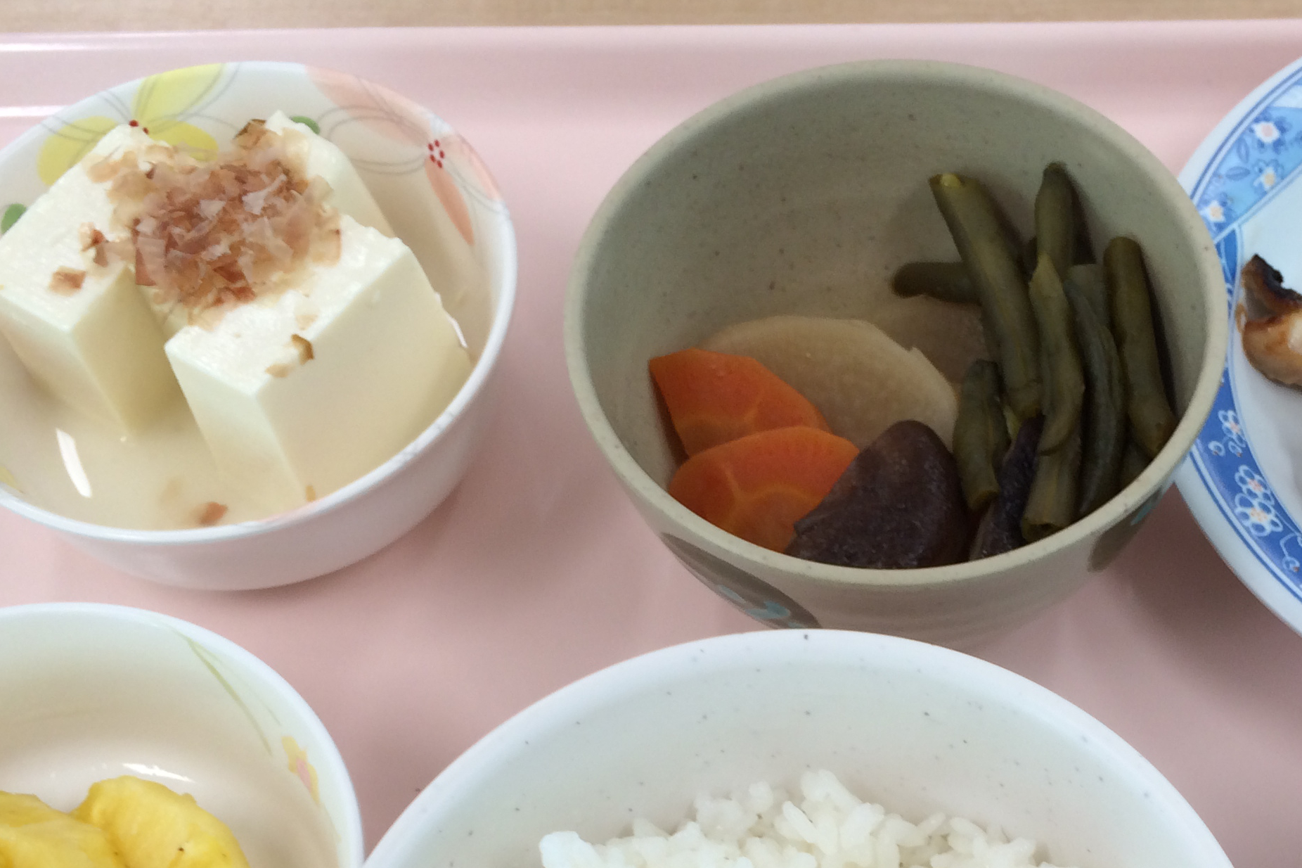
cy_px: 836
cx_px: 909
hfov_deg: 35.7
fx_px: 1989
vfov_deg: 23.7
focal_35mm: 55
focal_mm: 4.12
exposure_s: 1/60
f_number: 2.2
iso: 40
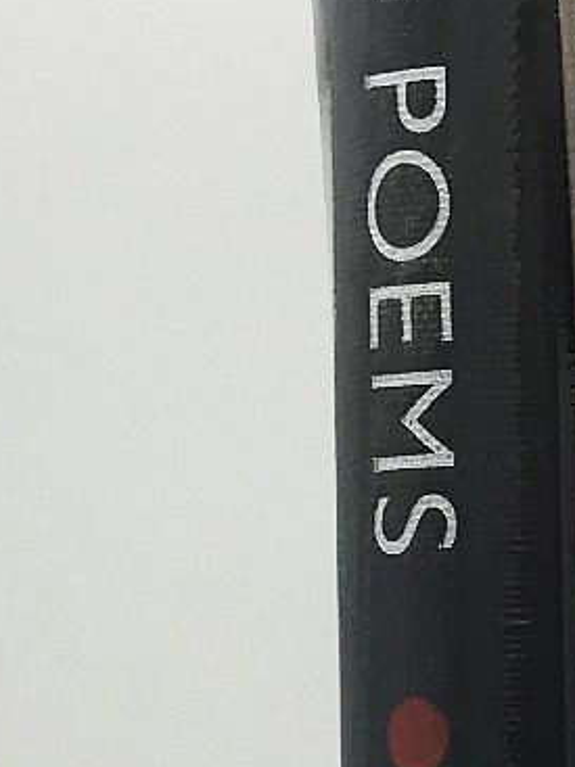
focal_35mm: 154
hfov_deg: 9.1
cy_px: 788
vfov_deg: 12.7
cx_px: 1148
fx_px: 3413
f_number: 1.8
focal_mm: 3.99
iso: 20
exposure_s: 1/471
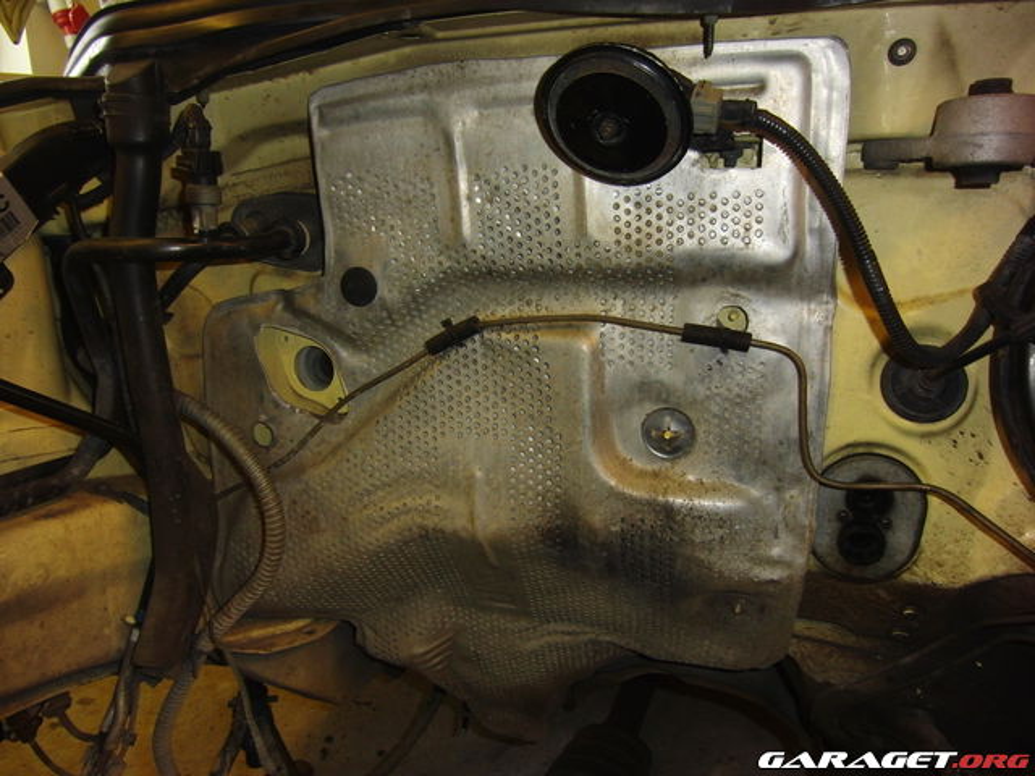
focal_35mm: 24
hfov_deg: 71.6
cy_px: 388
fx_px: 718
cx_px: 518
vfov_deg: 56.8
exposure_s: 1/40
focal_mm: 4.3
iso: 200
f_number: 3.2
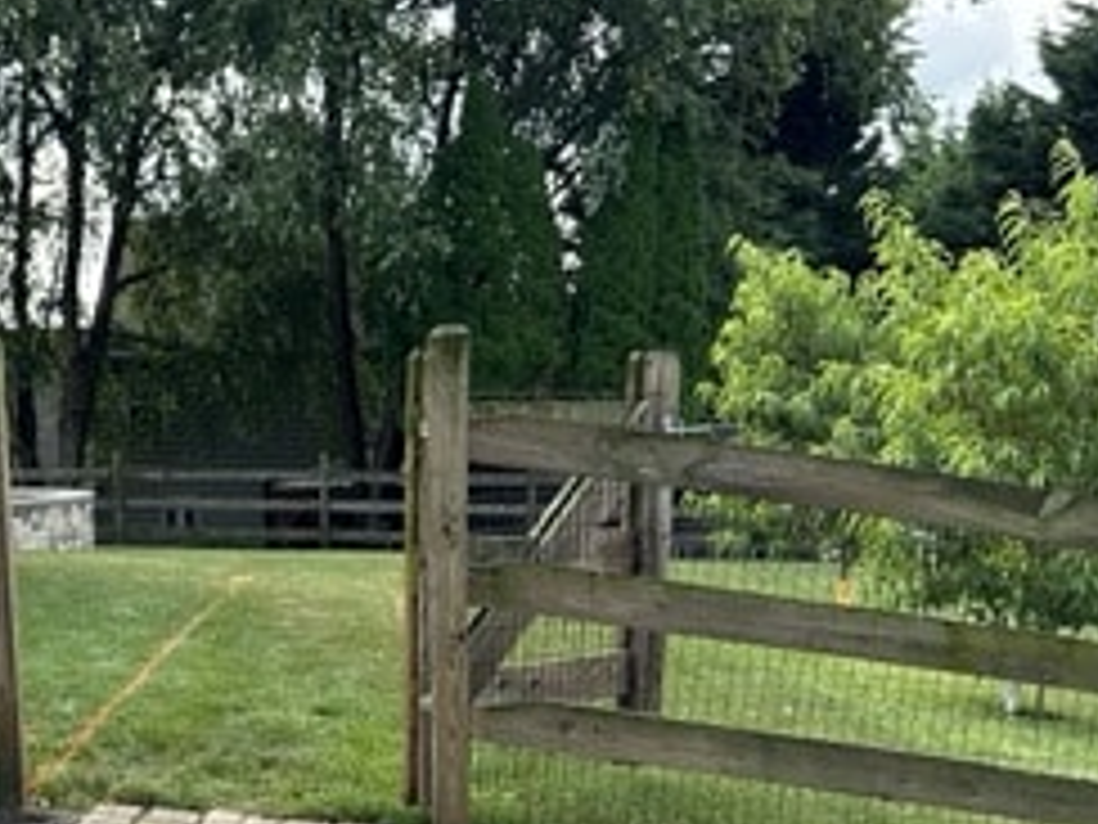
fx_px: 1998
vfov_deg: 21.9
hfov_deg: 30.1
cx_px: 252
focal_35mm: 63
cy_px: 937
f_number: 1.78
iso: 80
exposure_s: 1/475
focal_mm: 6.86
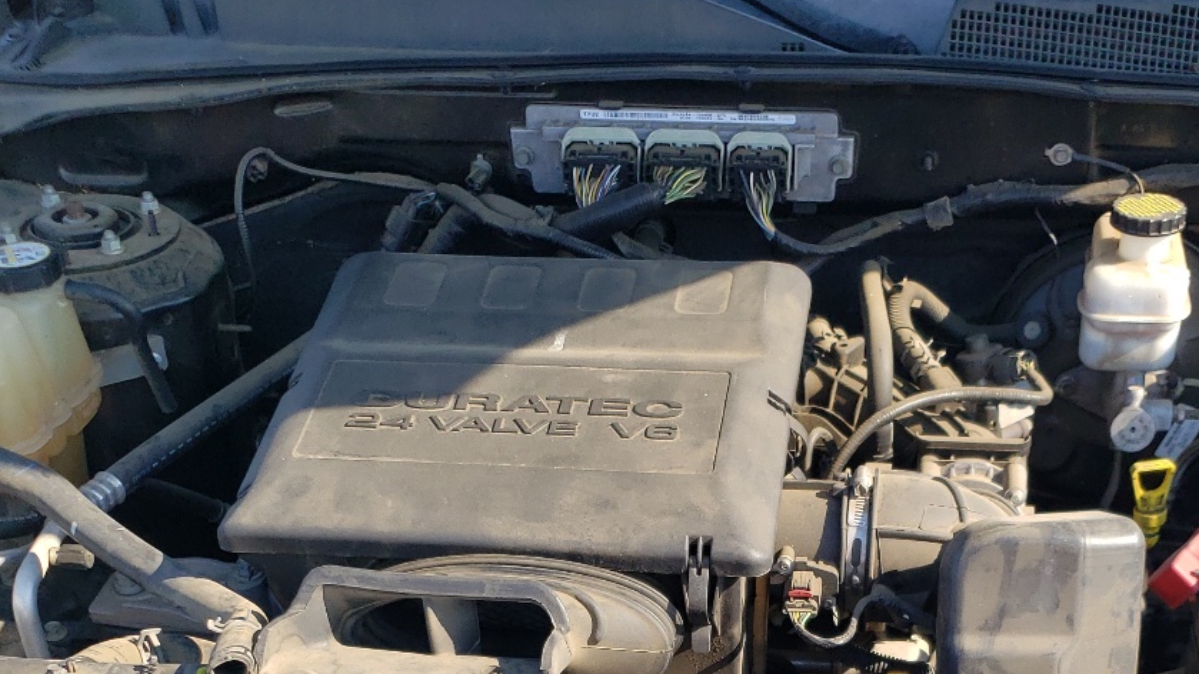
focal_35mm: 54
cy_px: 840
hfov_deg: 38.2
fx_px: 1717
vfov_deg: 20.6
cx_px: 779
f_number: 1.5
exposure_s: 1/909
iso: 50
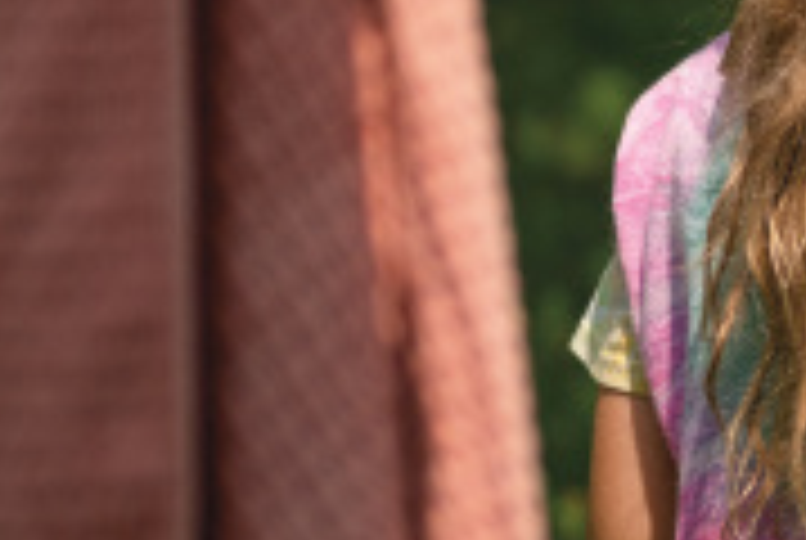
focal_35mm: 279
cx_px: 1517
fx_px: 6257
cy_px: -137
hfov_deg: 7.1
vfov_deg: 4.9
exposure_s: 1/16000
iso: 250
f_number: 1.8
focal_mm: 50
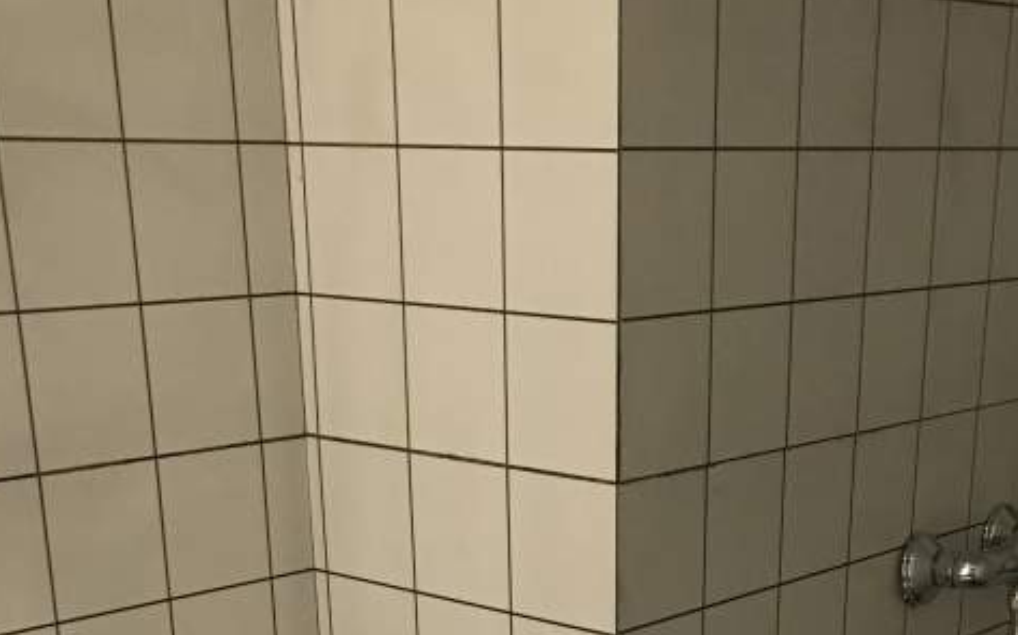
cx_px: 626
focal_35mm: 67
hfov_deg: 30.5
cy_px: 1062
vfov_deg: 16.8
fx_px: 1858
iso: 100
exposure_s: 1/17
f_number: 1.8
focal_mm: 3.99
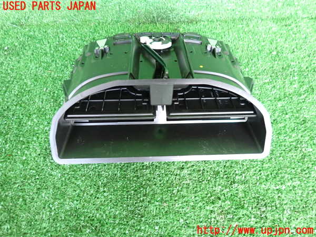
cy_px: 118
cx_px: 158
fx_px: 228
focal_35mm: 25
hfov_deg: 69.4
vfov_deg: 54.9
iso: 640
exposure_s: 1/30
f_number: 2
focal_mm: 4.5
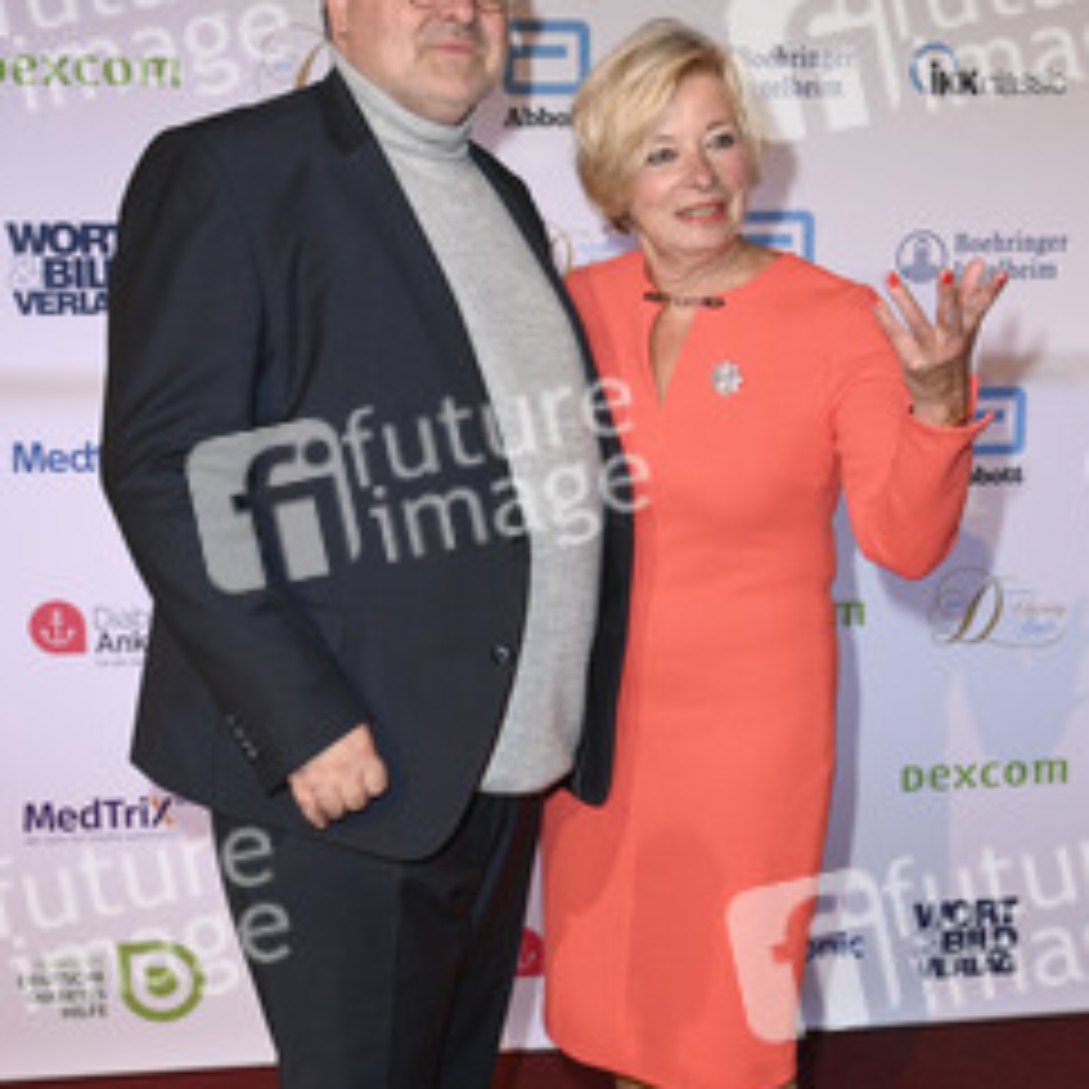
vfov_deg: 28.9
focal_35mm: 59
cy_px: 711
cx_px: 549
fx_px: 2100
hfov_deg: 29.1
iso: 3200
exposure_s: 1/160
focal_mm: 42
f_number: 5.6
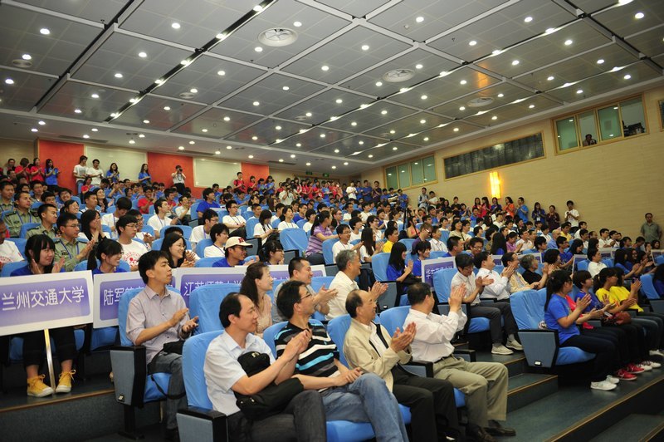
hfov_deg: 63.7
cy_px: 221
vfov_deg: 44.9
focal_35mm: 29
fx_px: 534
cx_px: 332
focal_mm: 29
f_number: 2.8
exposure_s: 1/160
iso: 800
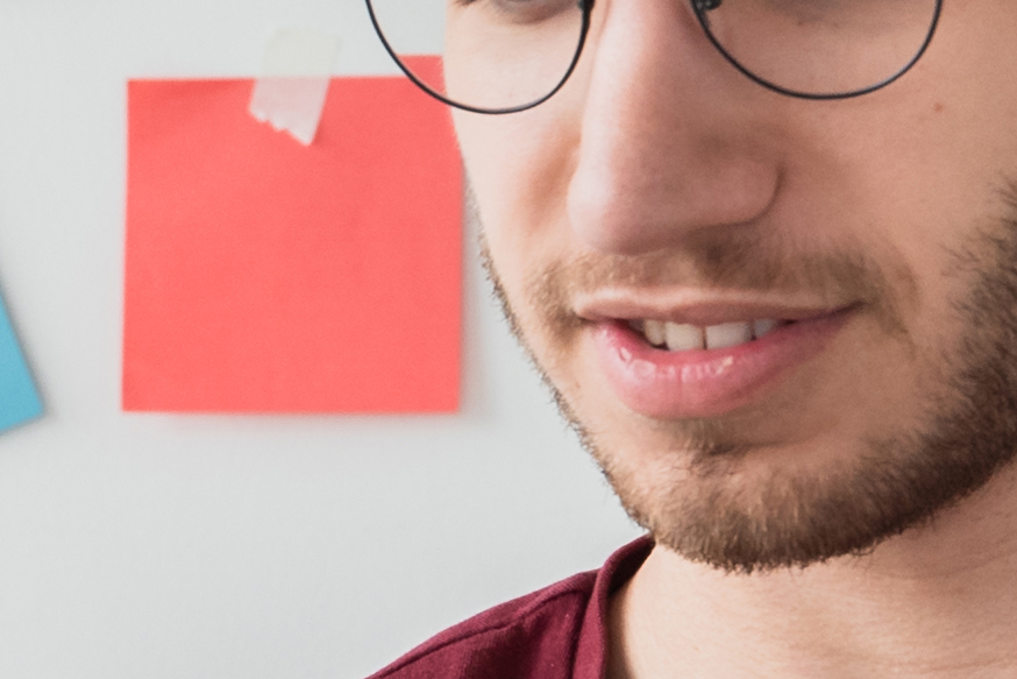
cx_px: -326
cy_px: 547
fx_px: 10114
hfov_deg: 5.7
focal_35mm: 358
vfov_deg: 3.8
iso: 320
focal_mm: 52
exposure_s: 1/125
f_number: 5
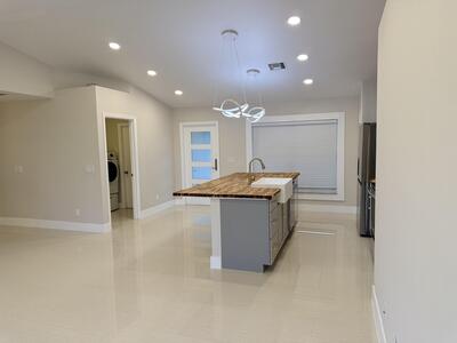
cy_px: 172
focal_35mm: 24
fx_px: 317
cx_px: 228
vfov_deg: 56.8
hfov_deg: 71.6
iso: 160
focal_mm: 6.76
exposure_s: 1/235
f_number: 1.78
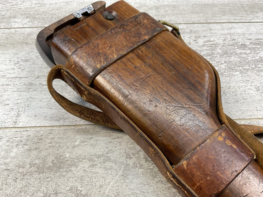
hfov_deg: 61.7
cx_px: 132
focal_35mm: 29
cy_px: 98
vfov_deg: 48.2
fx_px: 220
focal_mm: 3
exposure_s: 1/120
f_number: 1.8
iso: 20
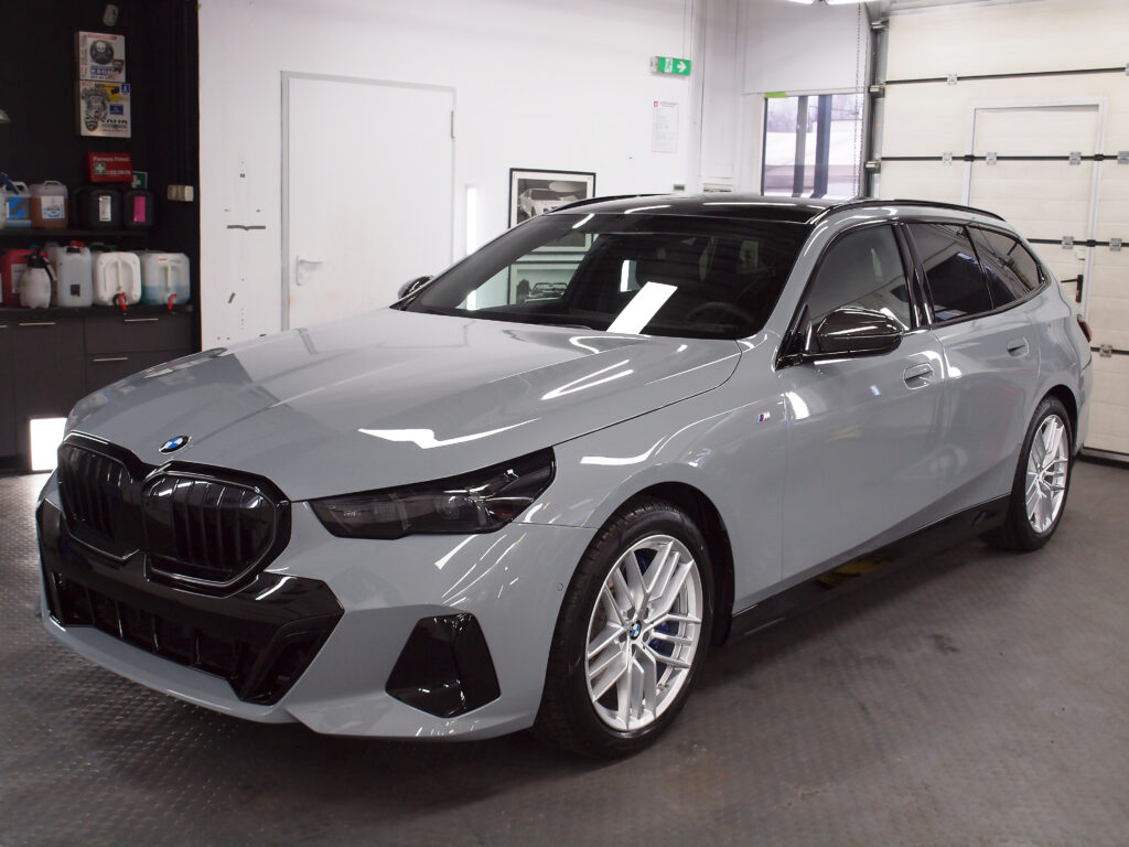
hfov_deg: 46.8
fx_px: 1305
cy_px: 424
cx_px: 564
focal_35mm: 40
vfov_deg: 36.0
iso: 400
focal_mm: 20
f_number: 4.1
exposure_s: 1/60
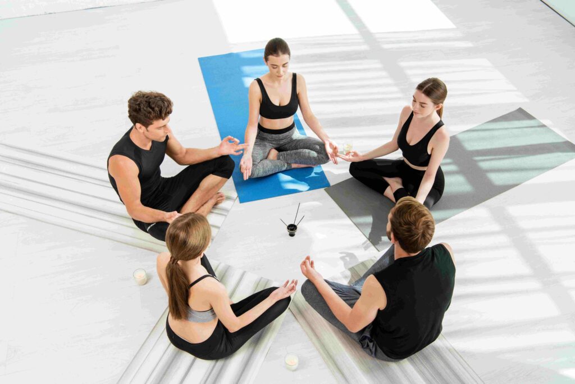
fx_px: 559
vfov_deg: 37.9
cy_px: 192
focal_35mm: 35
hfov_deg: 54.4
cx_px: 288
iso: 160
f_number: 5
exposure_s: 1/160
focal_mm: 35
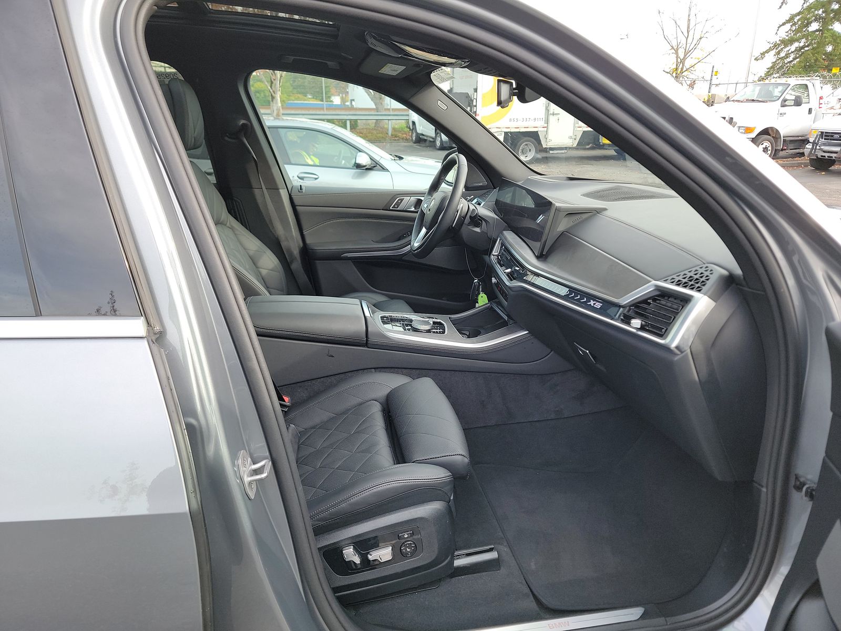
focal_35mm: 24
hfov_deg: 71.6
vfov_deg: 56.8
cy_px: 316
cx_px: 420
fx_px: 583
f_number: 1.8
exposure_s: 1/119
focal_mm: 6.7
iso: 81
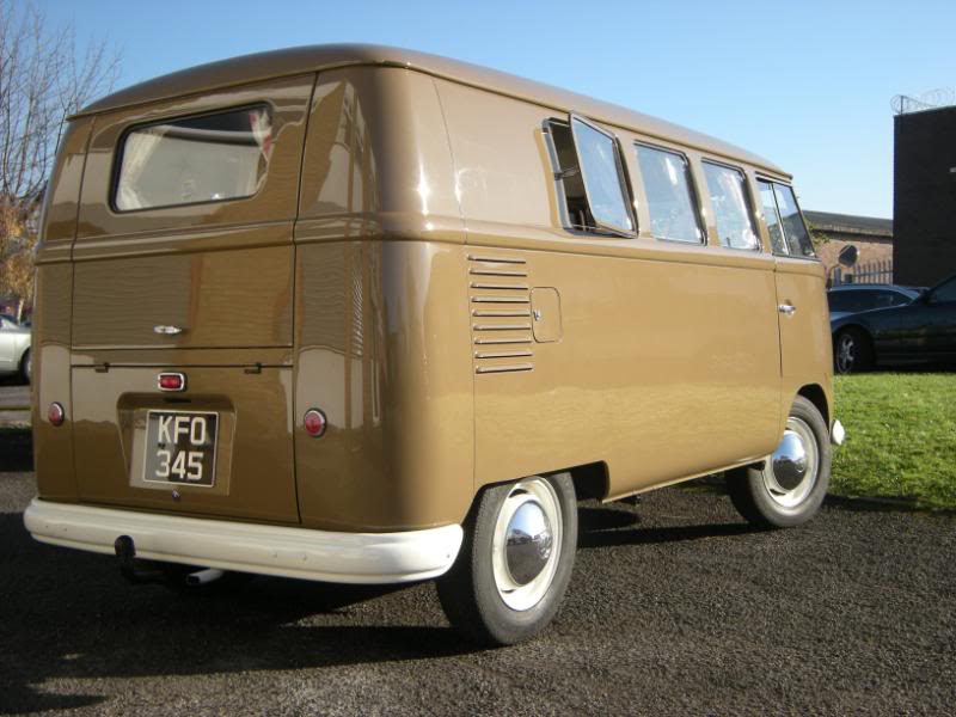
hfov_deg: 42.1
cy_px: 358
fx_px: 1243
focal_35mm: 45
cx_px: 478
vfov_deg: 32.2
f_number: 3.5
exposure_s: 1/420
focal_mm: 7.5
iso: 64
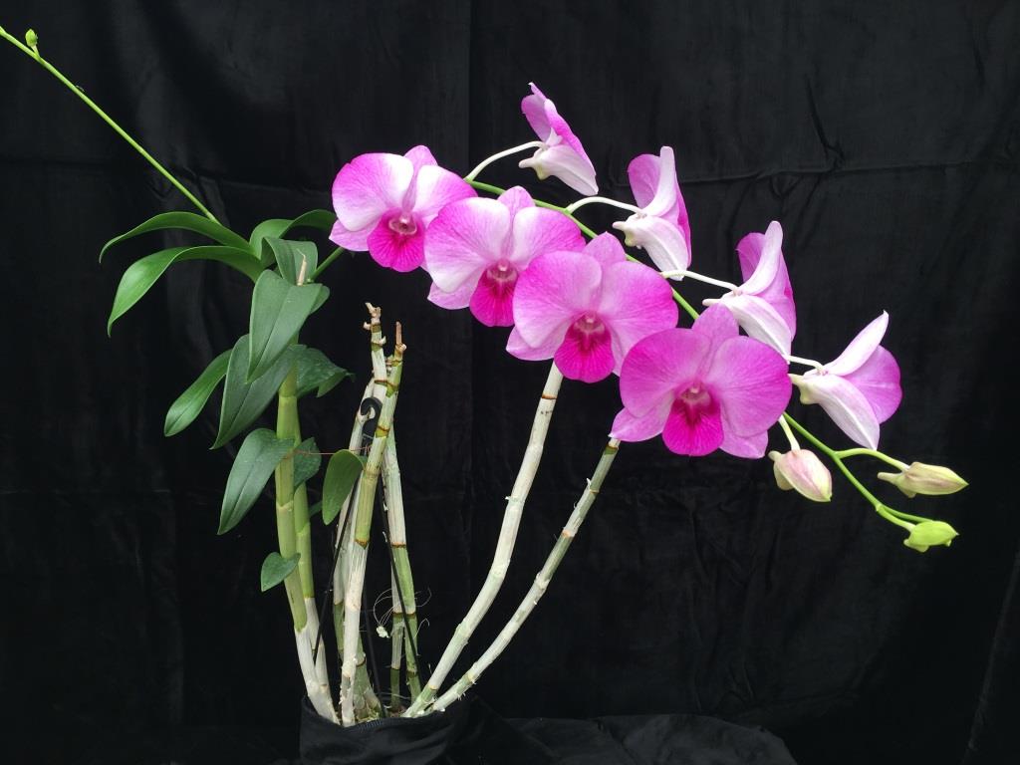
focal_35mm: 29
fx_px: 855
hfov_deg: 61.7
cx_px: 510
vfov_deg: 48.2
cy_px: 382
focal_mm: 4.15
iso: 25
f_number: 2.2
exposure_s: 1/116
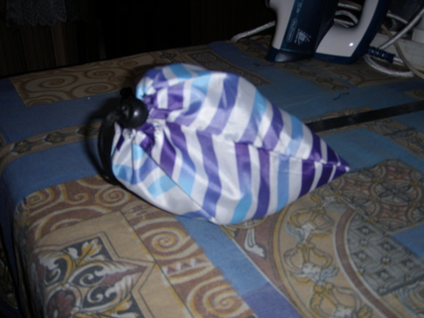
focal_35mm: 40
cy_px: 166
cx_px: 216
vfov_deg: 36.0
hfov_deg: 46.8
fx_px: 490
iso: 100
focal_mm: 6.7
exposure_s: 1/30
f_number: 3.5
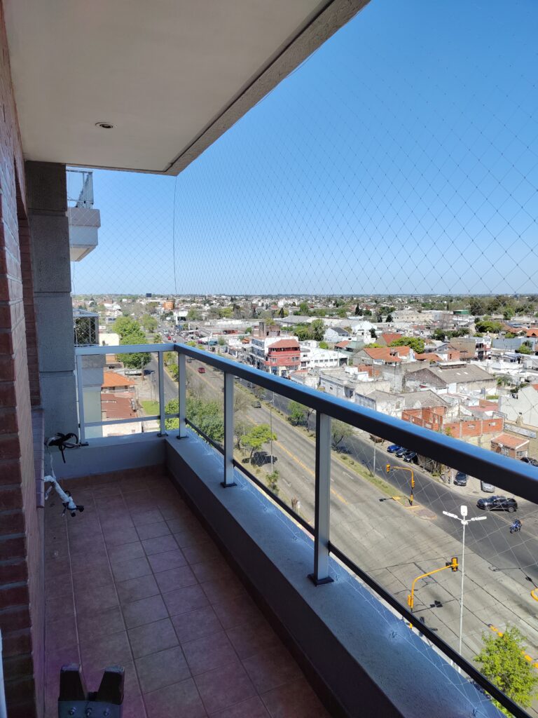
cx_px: 269
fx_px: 850
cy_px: 359
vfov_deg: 45.8
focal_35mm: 41
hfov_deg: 35.1
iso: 50
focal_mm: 5.59
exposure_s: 1/1635
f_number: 1.88
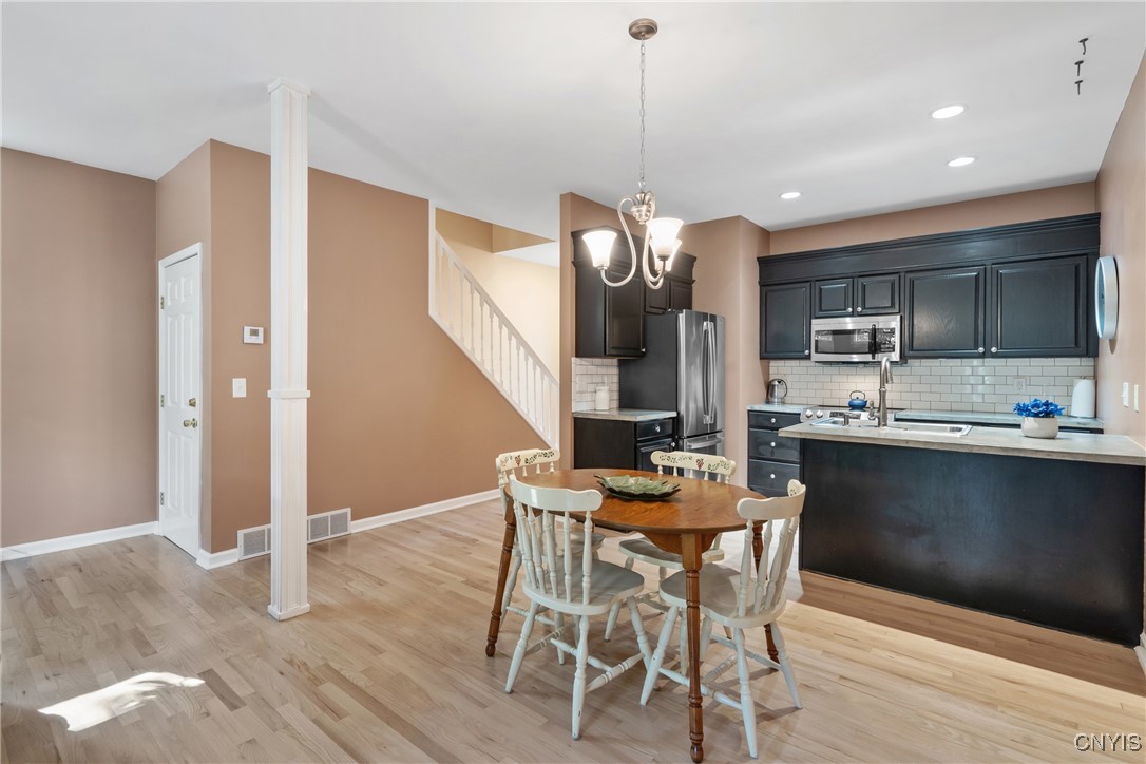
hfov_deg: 96.7
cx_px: 573
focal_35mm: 16
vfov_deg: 73.7
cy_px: 382
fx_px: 509
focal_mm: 16
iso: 200
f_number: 9
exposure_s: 1/1.67
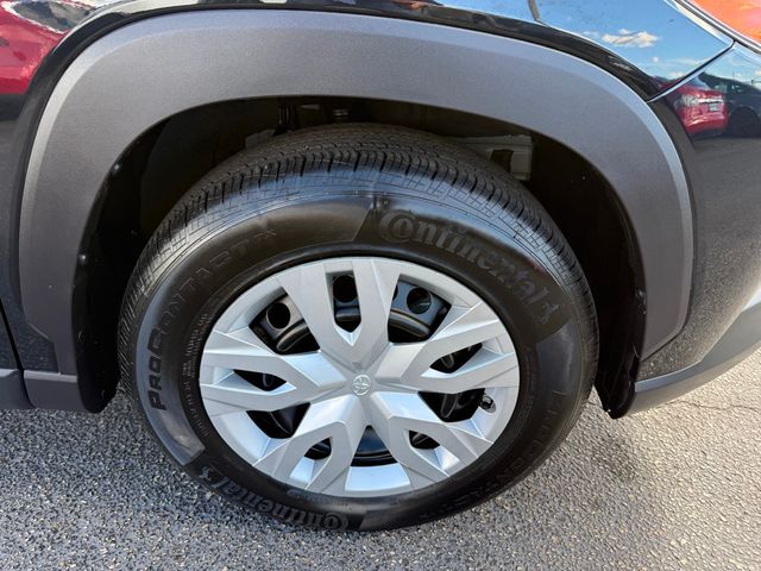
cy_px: 286
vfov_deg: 56.8
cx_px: 380
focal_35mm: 24
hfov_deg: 71.6
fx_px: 528
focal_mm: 6.76
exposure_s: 1/330
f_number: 1.78
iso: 100
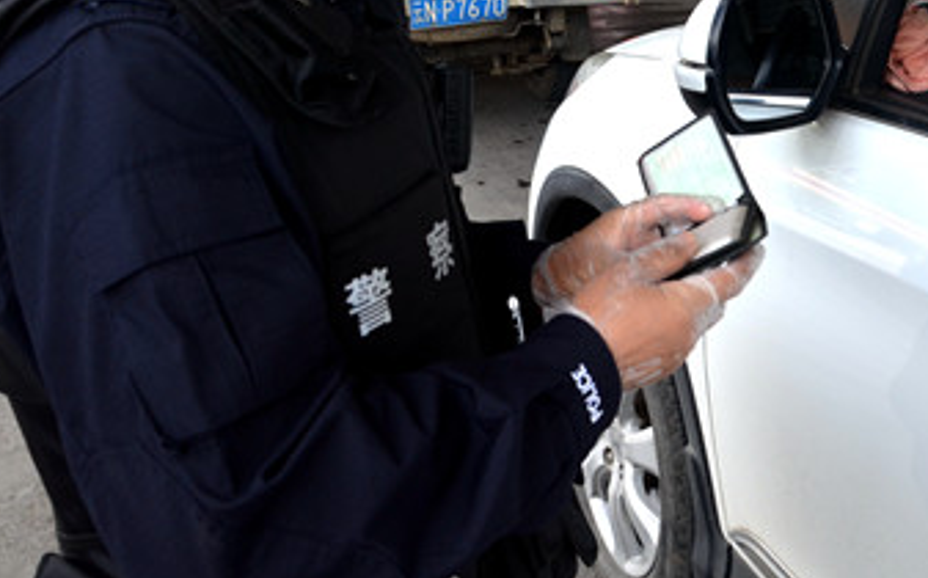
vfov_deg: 23.4
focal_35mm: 53
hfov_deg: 36.9
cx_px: 741
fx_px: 1339
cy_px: 11
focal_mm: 18
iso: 200
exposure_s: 1/125
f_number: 5.6
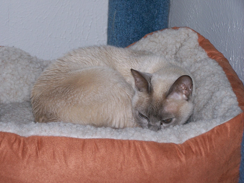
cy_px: 92
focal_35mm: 105
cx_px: 122
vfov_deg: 14.1
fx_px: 740
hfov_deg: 18.7
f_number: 3.2
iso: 80
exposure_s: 1/100
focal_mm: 17.5
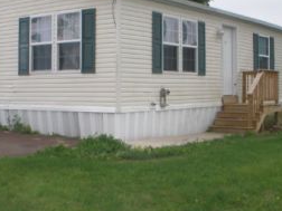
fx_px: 521
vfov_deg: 22.9
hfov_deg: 30.3
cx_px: 134
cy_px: 86
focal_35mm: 64
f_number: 5.6
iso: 80
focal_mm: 6.3
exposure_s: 1/125
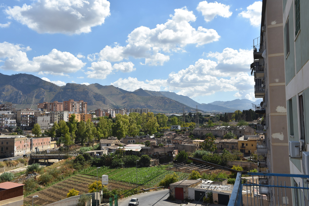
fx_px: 292
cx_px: 154
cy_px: 103
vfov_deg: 38.9
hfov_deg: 55.8
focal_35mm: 34
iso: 200
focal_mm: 34
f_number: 10
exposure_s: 1/400
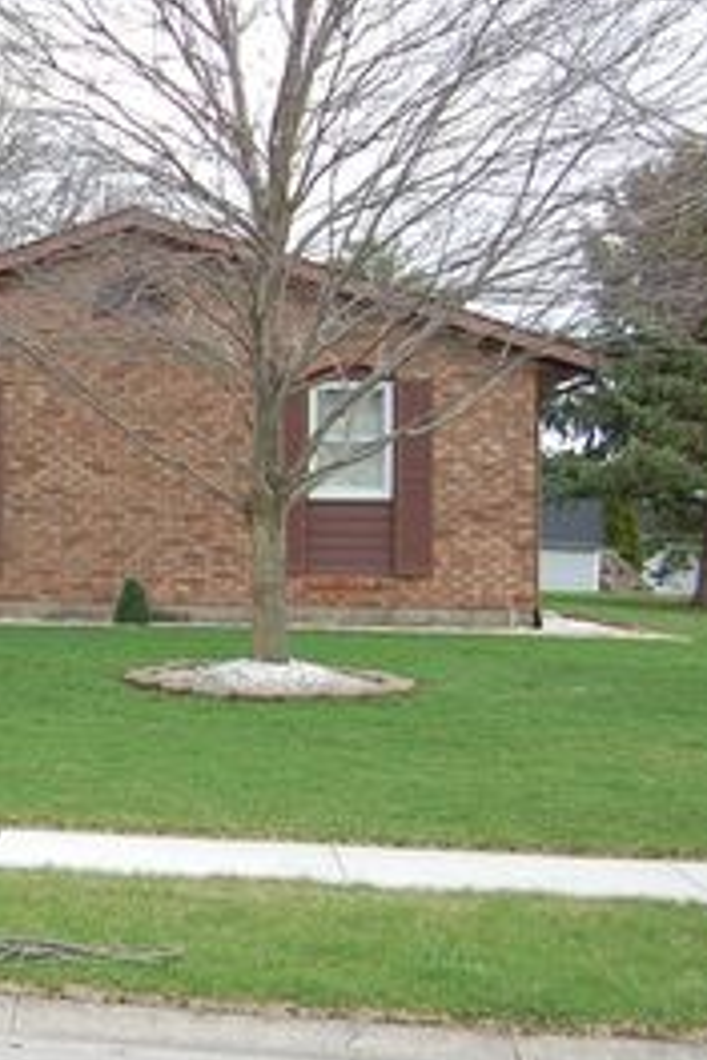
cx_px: -285
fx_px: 2003
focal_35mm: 68
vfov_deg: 29.7
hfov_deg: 18.2
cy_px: 516
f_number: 6.3
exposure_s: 1/160
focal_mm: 24
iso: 200
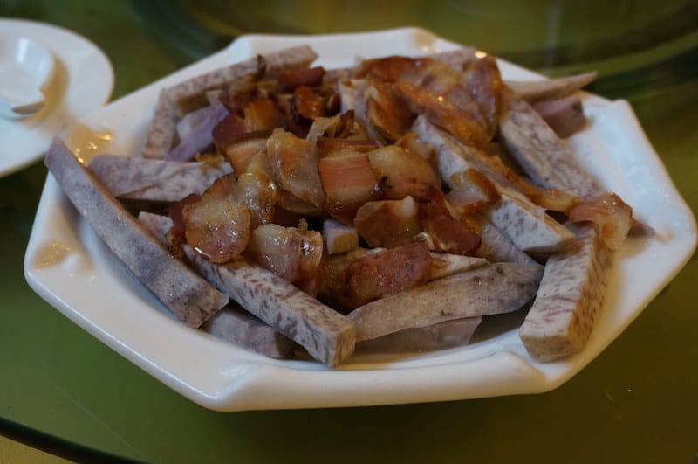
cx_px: 349
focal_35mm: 46
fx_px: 900
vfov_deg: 28.9
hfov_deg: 42.4
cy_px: 232
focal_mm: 31
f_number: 5
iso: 800
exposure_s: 1/60
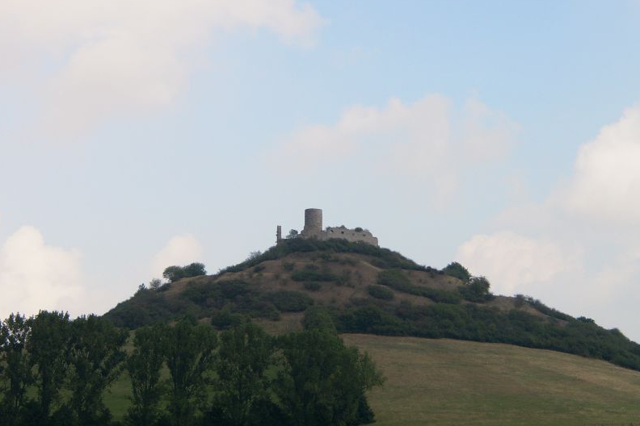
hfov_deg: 19.5
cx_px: 318
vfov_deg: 13.0
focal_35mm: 105
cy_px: 230
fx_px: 1867
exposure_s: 1/667
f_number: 4
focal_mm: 20.74
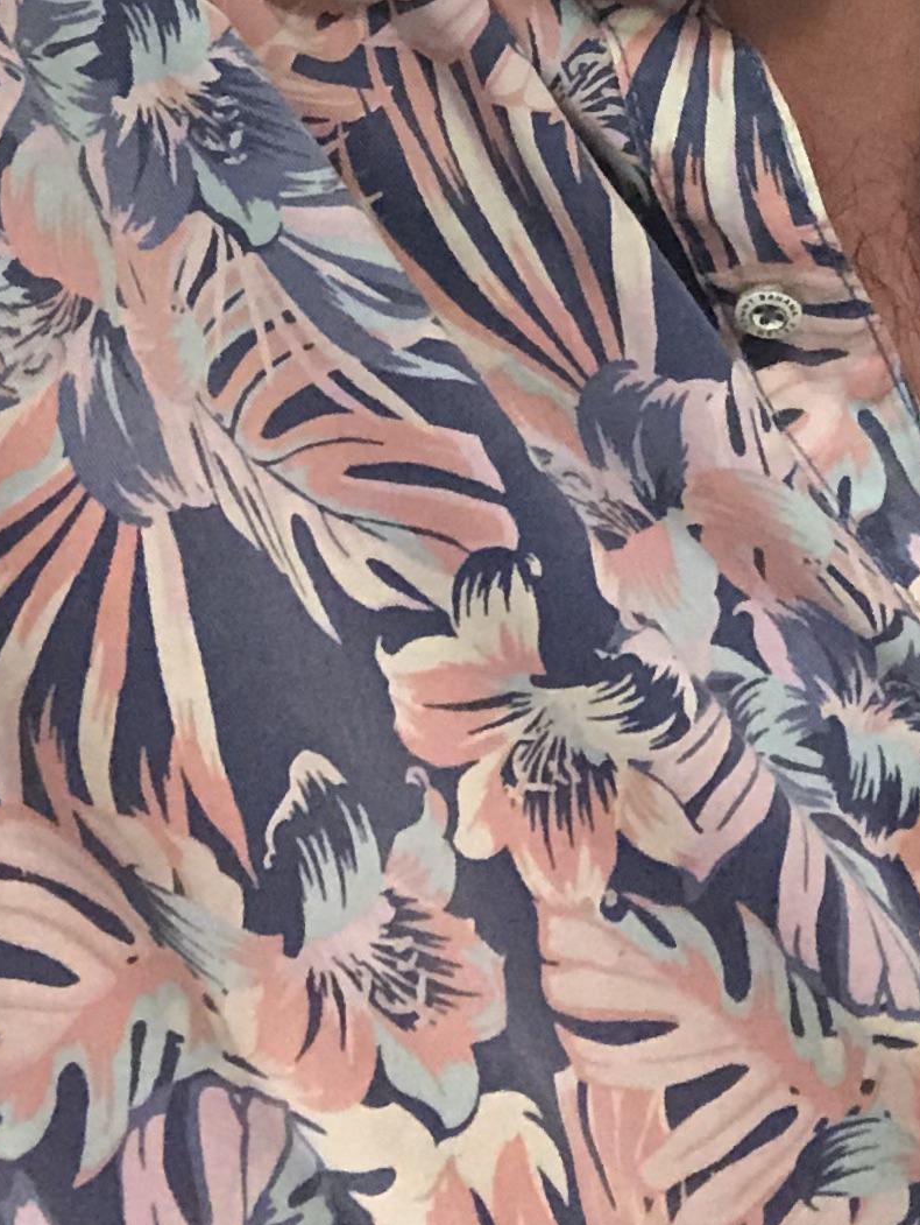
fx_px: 3326
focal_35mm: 94
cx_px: 1152
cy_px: -570
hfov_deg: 15.1
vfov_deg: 18.6
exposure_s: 1/60
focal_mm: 2.87
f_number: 2.2
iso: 320
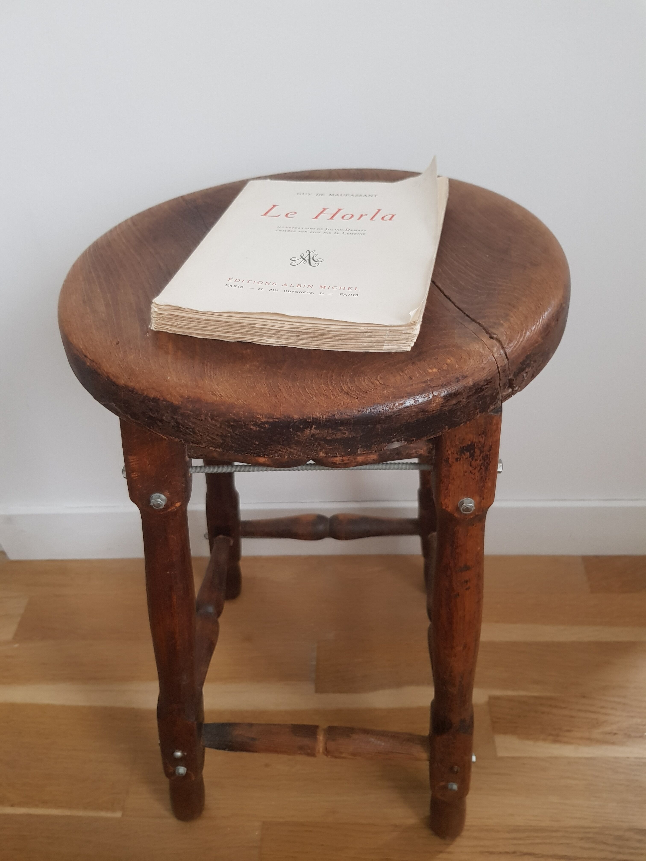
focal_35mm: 26
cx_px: 323
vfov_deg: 67.3
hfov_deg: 53.1
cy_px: 430
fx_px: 647
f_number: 1.7
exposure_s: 1/14
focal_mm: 4.2
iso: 200
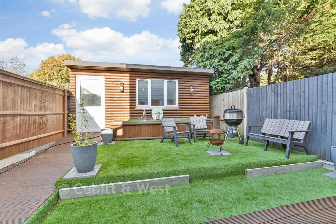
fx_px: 140
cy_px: 112
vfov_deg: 77.3
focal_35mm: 15
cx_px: 168
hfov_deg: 100.4
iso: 160
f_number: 8
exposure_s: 1/25
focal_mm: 10
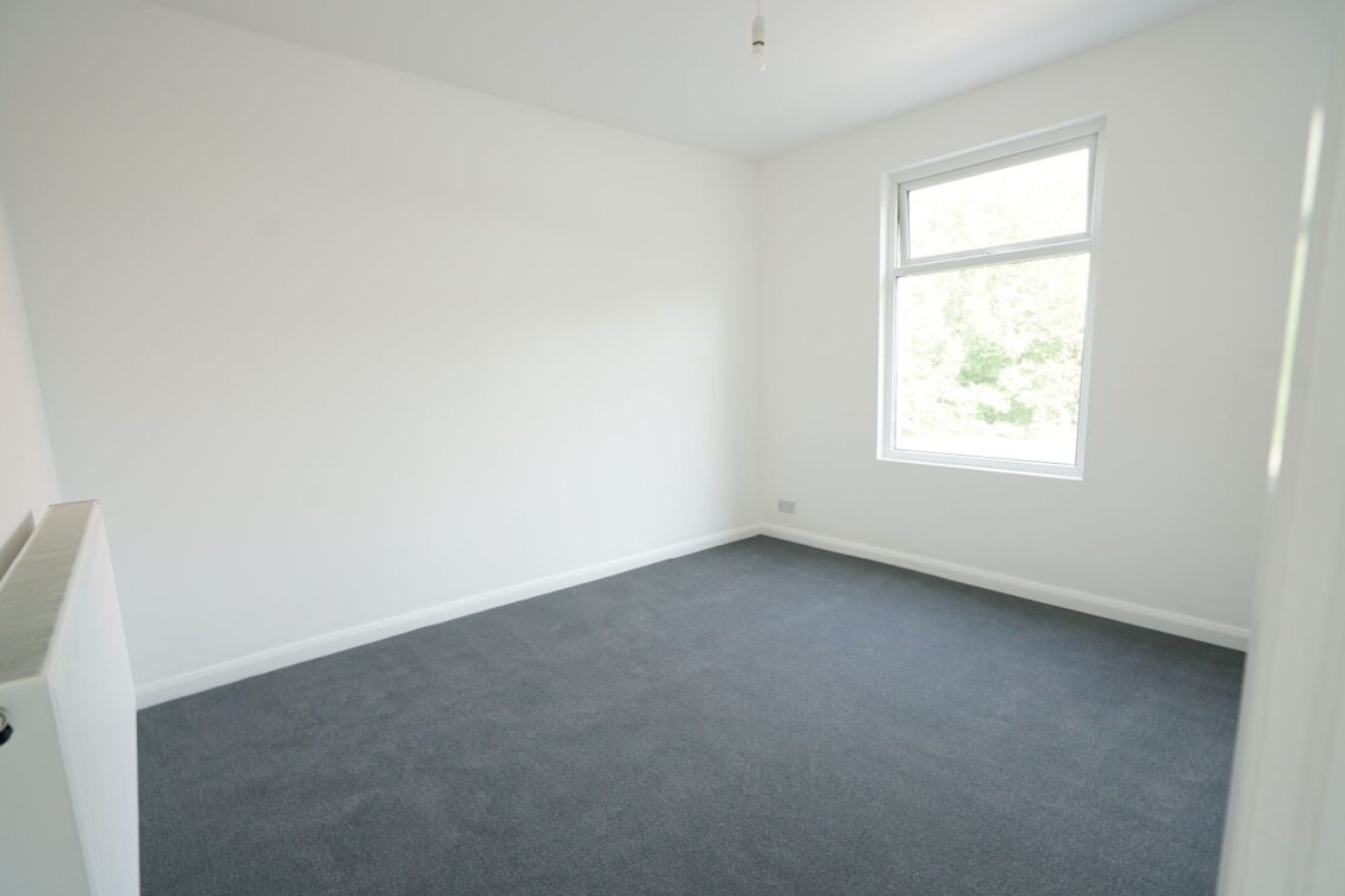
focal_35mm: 17
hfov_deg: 93.3
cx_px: 674
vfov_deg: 70.4
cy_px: 469
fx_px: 635
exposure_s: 1/50
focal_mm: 16
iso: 400
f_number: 5
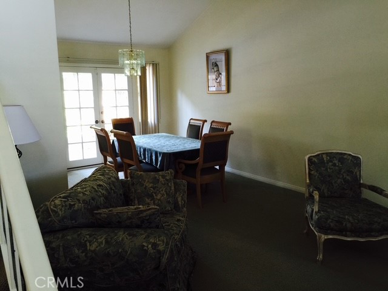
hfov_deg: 61.7
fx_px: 325
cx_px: 194
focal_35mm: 29
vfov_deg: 48.2
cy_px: 146
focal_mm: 4.15
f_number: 2.2
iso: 80
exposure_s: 1/15
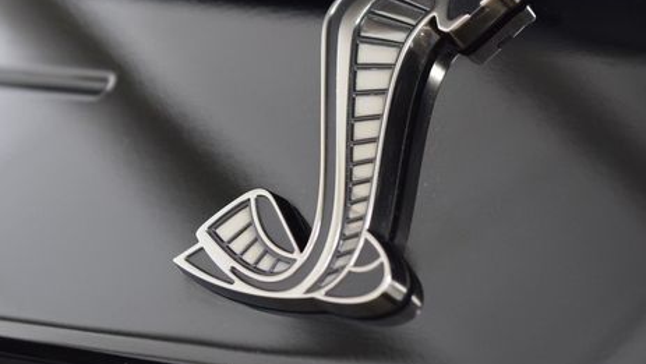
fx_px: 2605
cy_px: 125
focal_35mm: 152
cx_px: 368
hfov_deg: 14.1
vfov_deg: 8.0
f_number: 4
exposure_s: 1/30
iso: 1600
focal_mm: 70
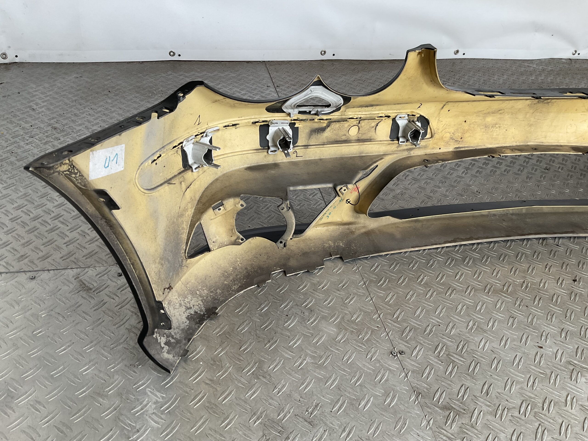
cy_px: 220
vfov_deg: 48.2
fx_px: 493
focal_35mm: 29
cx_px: 294
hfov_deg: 61.7
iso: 40
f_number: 1.8
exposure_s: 1/100
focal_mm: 3
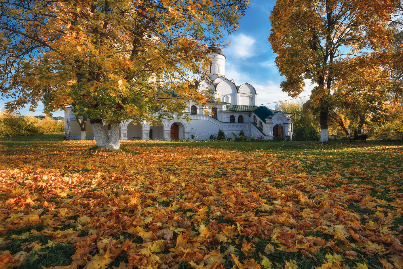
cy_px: 134
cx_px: 202
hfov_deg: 96.7
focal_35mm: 16
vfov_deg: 73.7
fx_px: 179
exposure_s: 1/125
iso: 100
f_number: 9
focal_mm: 16
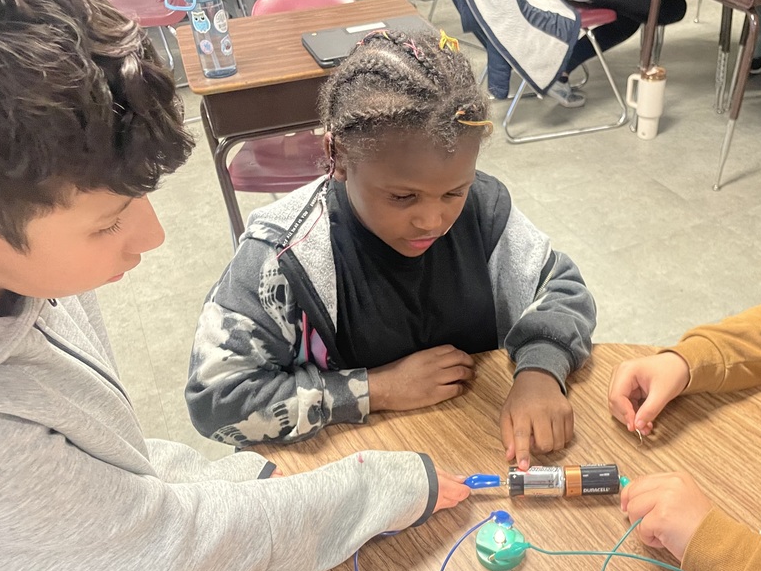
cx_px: 492
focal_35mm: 35
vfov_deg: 40.5
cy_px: 351
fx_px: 770
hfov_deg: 51.9
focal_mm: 4.2
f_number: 1.6
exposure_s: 1/60
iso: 320
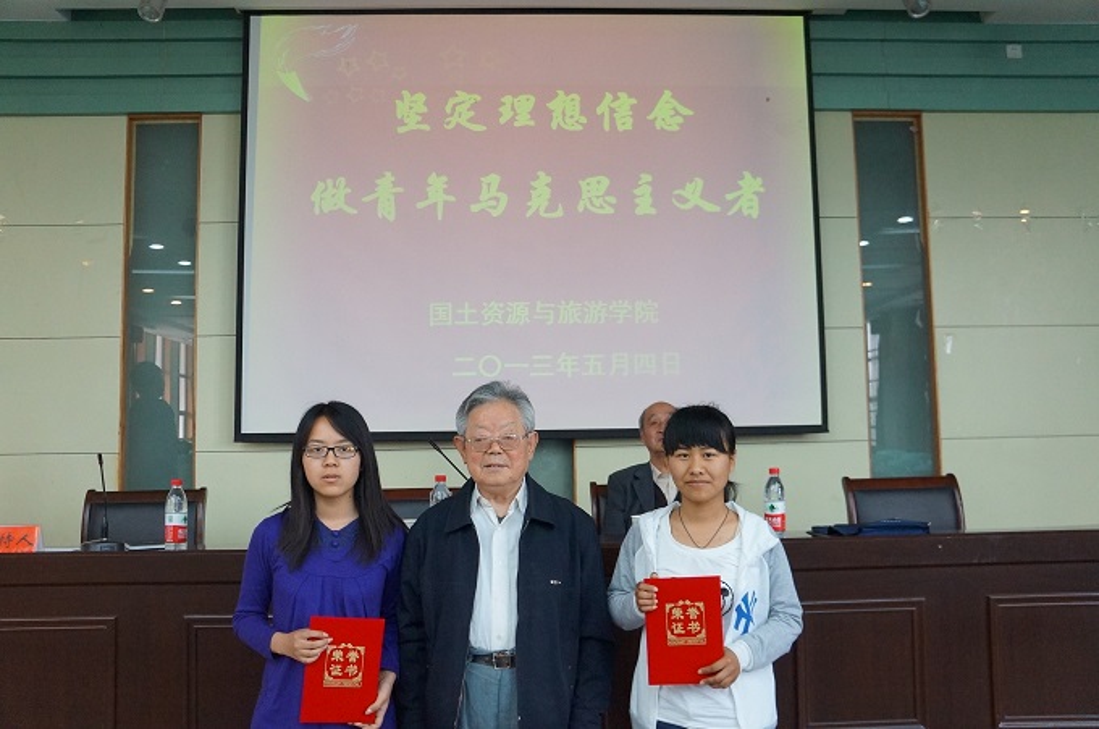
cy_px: 364
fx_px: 914
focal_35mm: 30
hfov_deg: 62.0
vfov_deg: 43.5
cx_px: 550
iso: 2000
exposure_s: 1/160
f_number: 4
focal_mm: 20
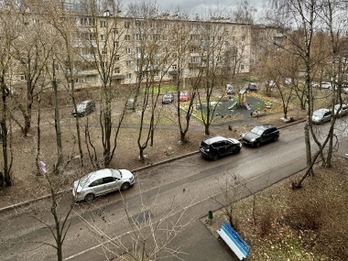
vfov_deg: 56.7
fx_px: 231
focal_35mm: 23
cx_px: 186
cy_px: 73
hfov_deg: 73.8
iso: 80
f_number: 2.2
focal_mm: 2.22
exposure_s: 1/100
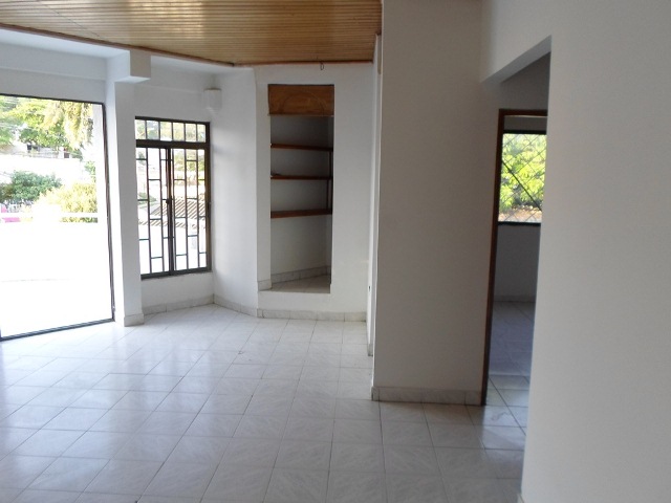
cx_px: 336
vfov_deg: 54.9
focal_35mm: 25
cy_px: 252
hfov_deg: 69.4
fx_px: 485
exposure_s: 1/60
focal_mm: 4.5
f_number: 2.5
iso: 80
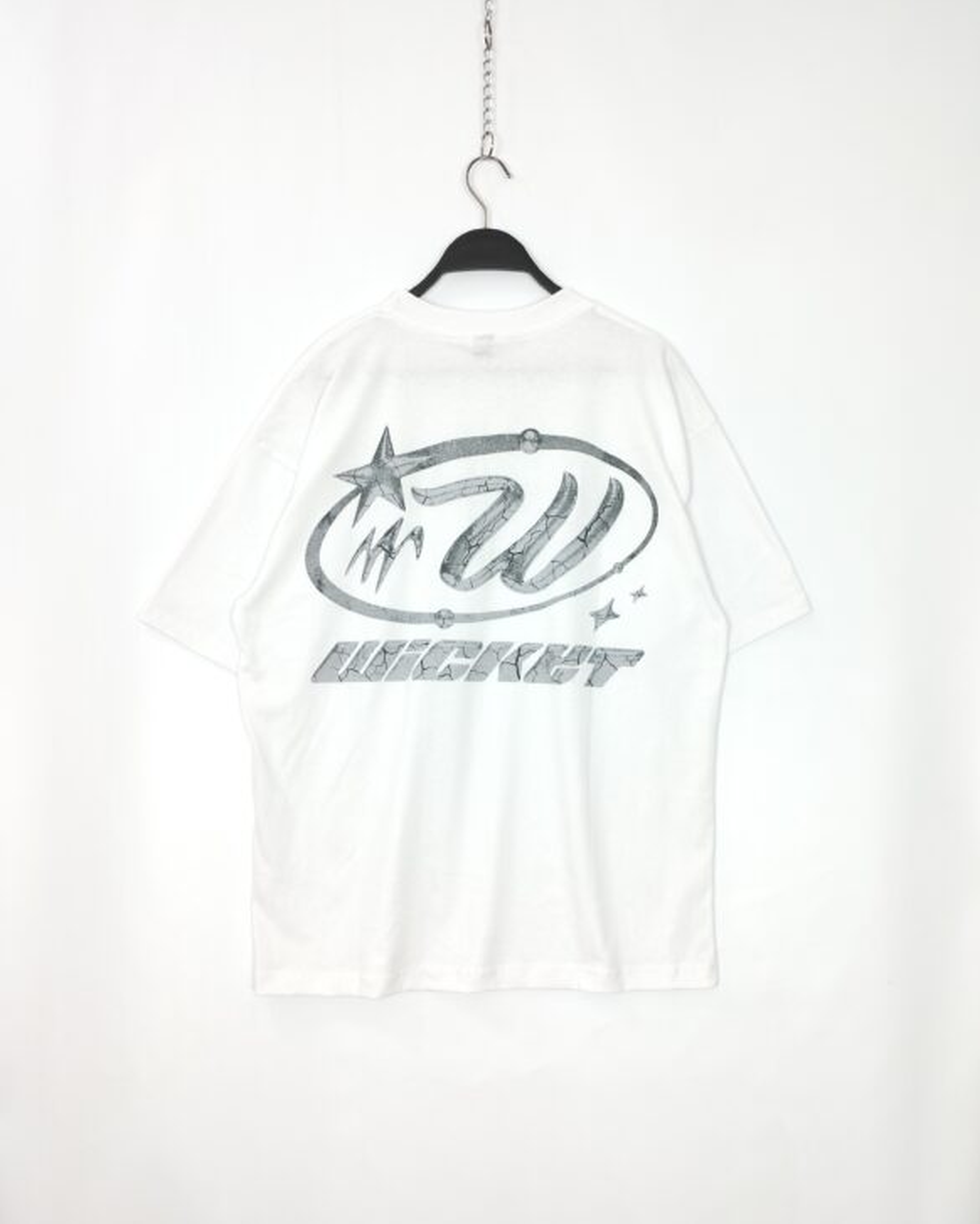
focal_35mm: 30
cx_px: 503
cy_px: 639
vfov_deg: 58.7
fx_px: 1087
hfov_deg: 48.5
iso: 100
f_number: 1.8
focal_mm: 4.27
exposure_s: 1/15
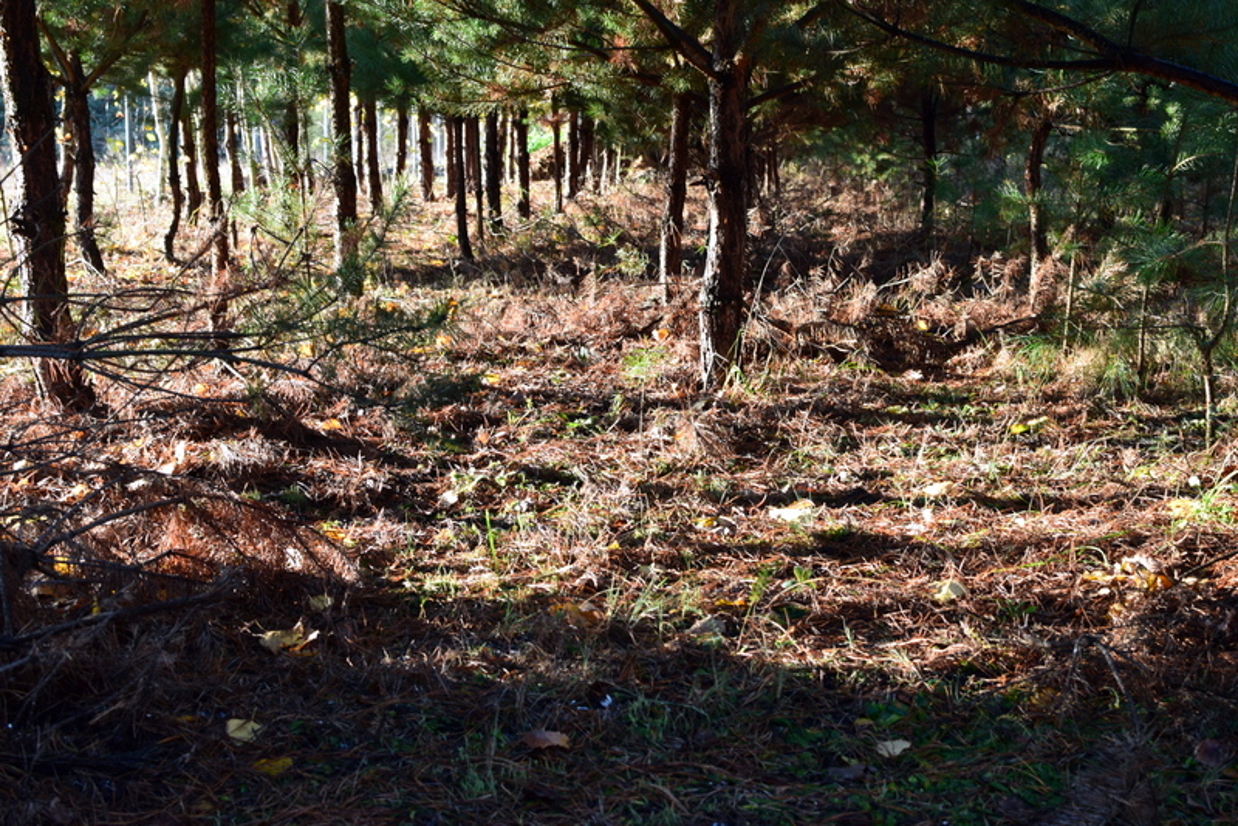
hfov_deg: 37.8
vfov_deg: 25.8
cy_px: 413
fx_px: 1806
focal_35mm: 52
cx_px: 619
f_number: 8
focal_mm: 35
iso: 400
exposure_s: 1/80
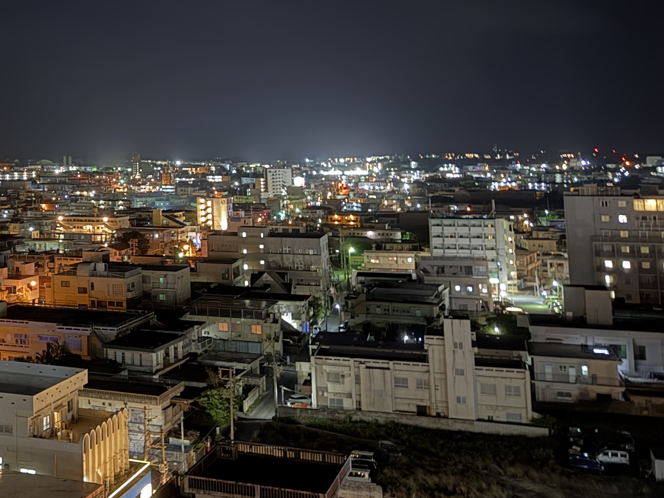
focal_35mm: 53
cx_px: -30
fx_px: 1017
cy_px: 60
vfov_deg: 26.7
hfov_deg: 32.6
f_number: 1.78
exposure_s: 1/5
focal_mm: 6.76
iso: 1600
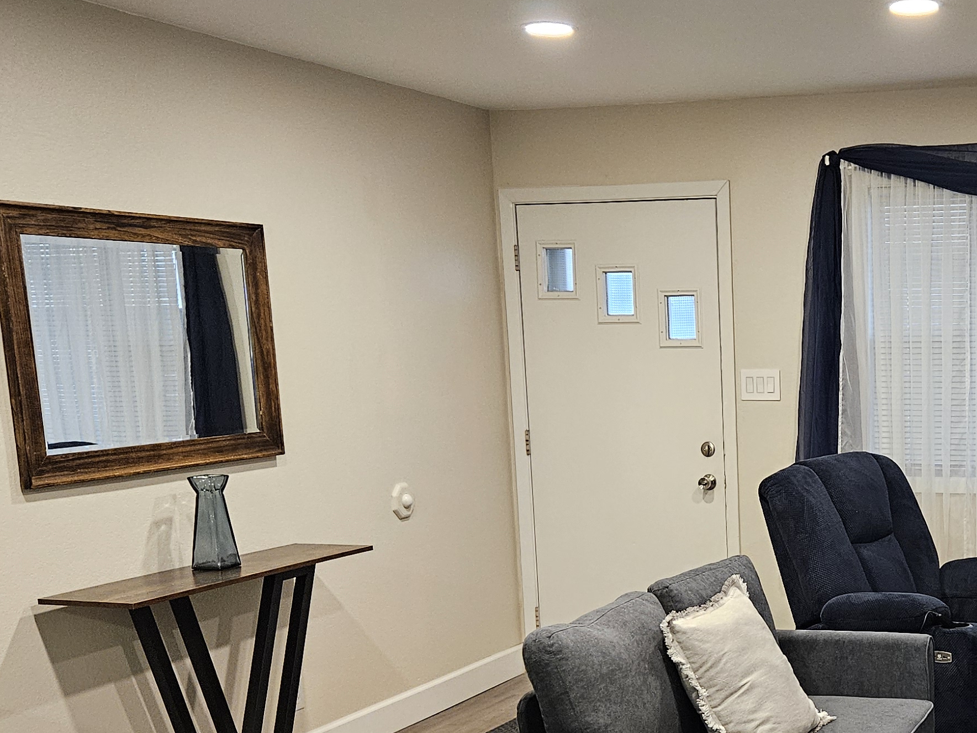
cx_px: 897
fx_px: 1468
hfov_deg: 34.6
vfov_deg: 27.5
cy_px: 573
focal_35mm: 52
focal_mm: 5.4
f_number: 1.8
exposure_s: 1/120
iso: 500
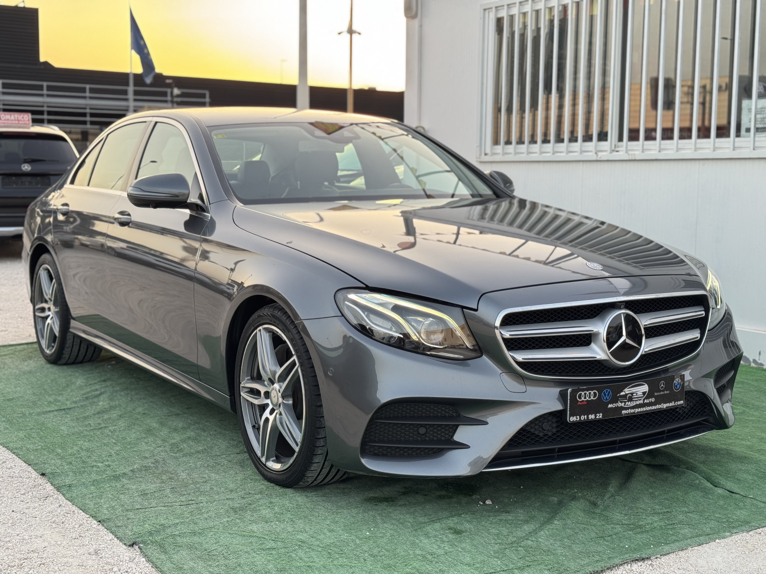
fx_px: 1062
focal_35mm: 48
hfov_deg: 39.7
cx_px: 383
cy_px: 287
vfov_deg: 30.3
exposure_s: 1/60
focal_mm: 6.76
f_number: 1.78
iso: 100
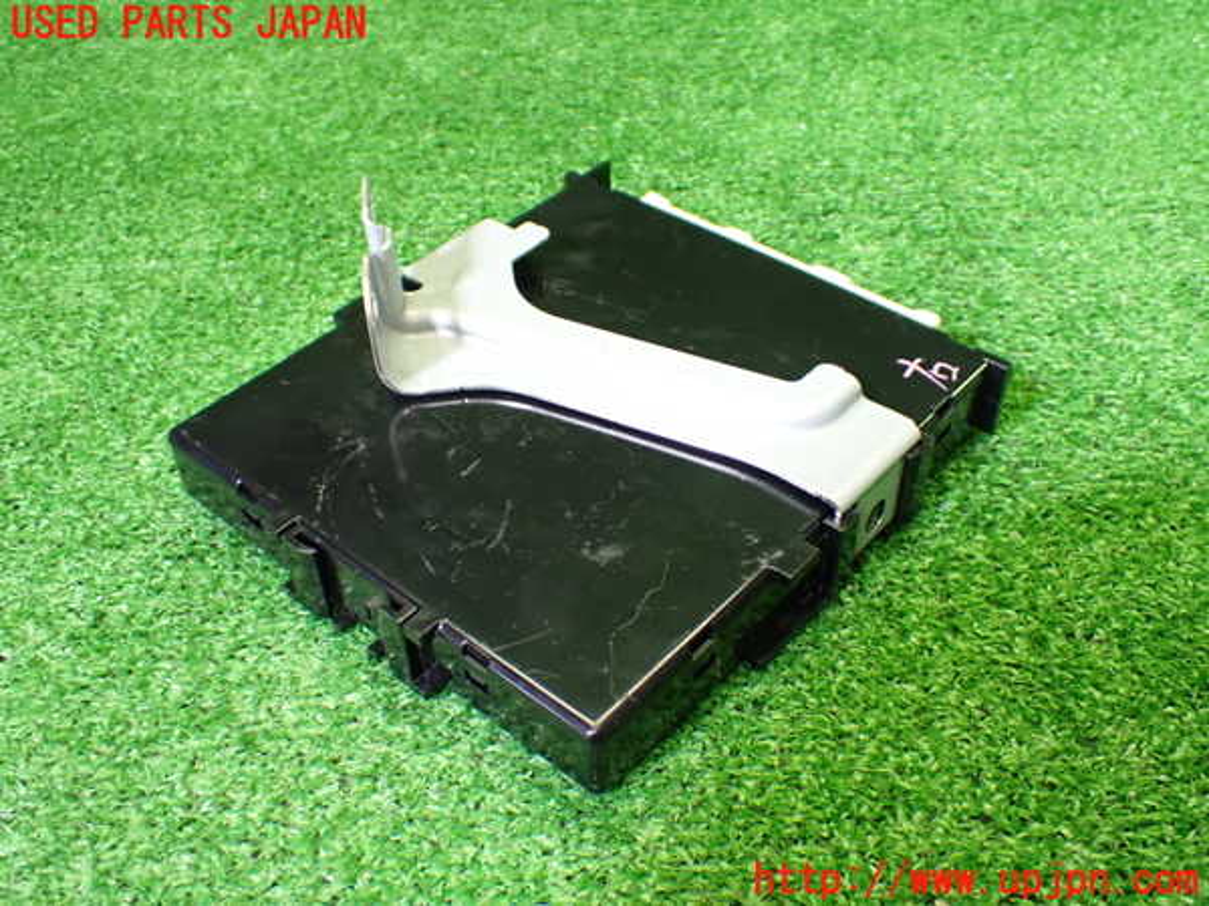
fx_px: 1327
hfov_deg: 49.0
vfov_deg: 37.7
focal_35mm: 38
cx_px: 604
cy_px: 453
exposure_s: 1/125
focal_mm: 6.83
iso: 800
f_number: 2.7
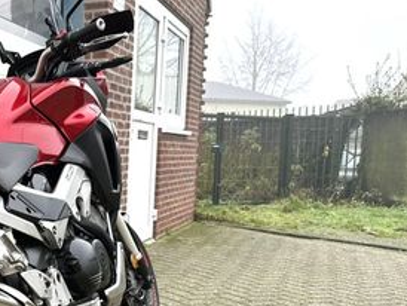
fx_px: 659
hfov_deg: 31.4
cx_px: -10
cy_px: 238
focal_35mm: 56
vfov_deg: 25.8
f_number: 1.78
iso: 80
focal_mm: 6.86
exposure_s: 1/347
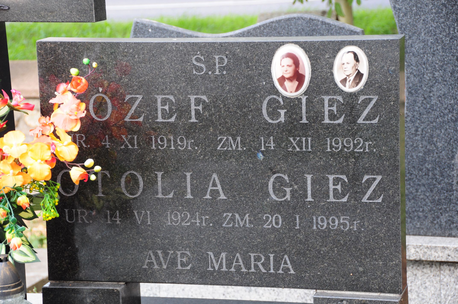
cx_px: 229
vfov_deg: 11.4
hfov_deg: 17.1
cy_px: 152
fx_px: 1525
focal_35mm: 120
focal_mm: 80
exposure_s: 1/125
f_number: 7.1
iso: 400
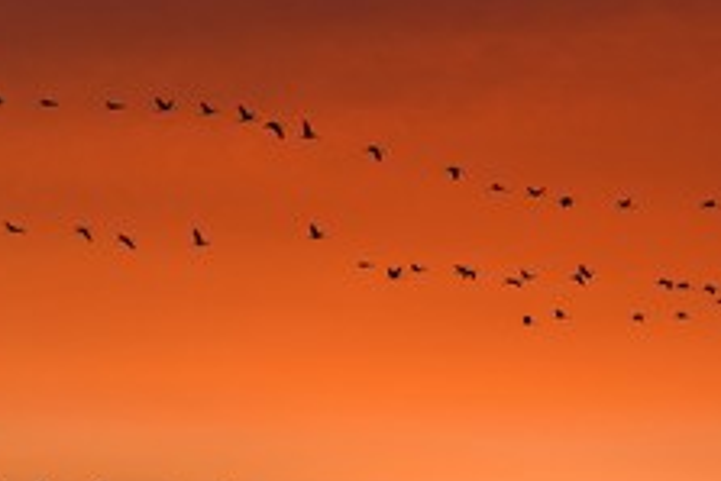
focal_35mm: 376
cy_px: 174
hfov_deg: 5.5
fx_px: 7535
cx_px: 582
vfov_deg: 3.7
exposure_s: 1/320
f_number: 14
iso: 1600
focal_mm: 200
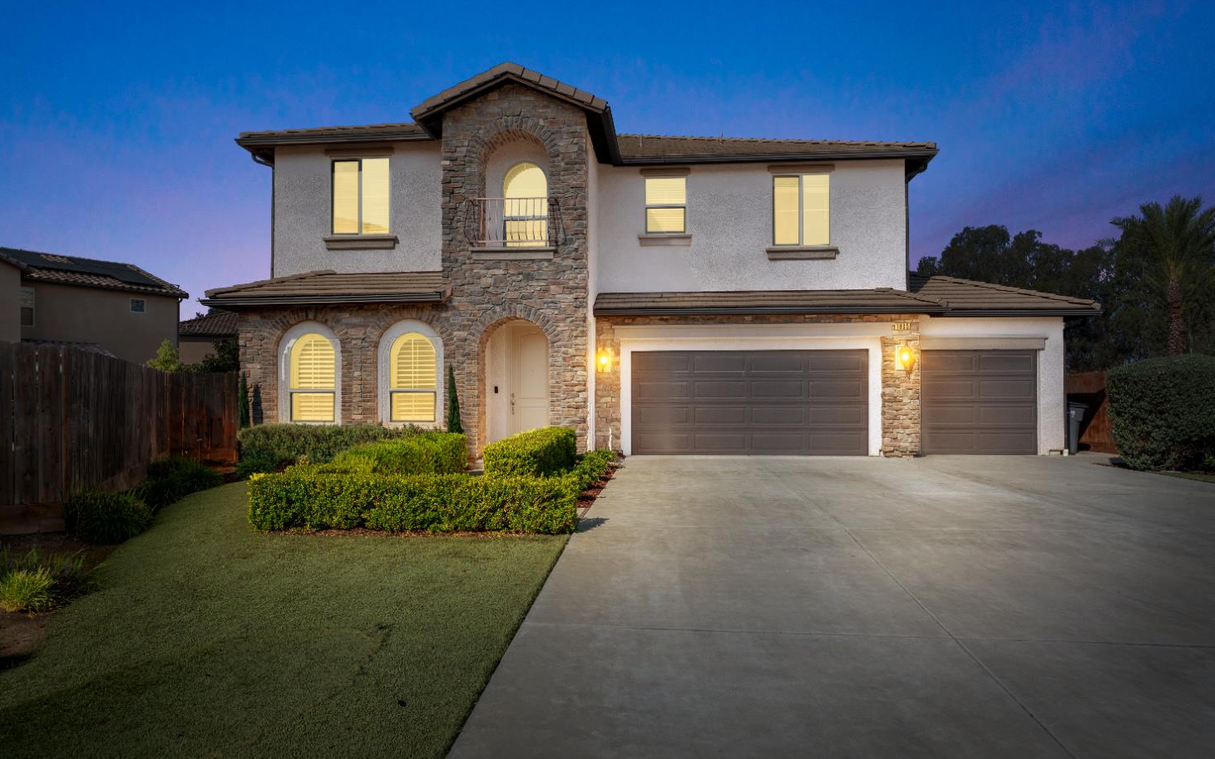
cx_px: 608
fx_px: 762
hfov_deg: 77.2
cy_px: 399
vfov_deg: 53.0
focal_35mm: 23
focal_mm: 22
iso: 250
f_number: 9
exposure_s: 1/1000
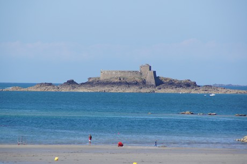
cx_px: 124
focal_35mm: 300
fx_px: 2055
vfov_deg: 4.6
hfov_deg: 6.9
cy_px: 82
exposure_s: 1/320
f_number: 8
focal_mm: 200
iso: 100
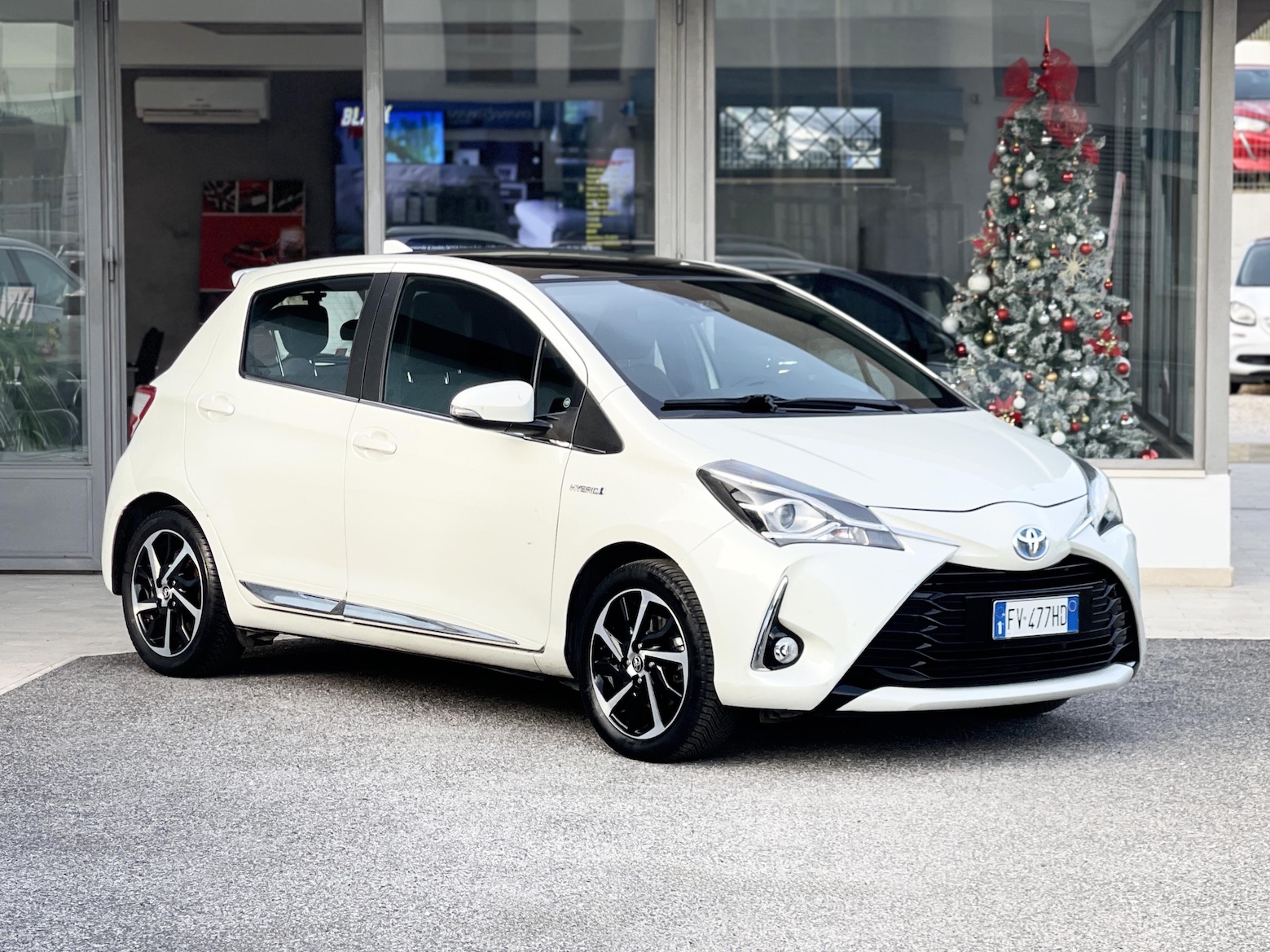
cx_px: 635
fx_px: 2348
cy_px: 476
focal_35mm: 64
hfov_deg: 30.3
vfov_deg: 22.9
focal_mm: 7.5
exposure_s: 1/121
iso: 32
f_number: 2.2
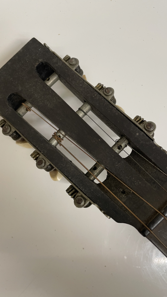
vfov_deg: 66.1
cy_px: 149
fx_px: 228
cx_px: 86
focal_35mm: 29
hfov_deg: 40.1
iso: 80
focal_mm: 4.2
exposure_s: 1/50
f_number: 1.6
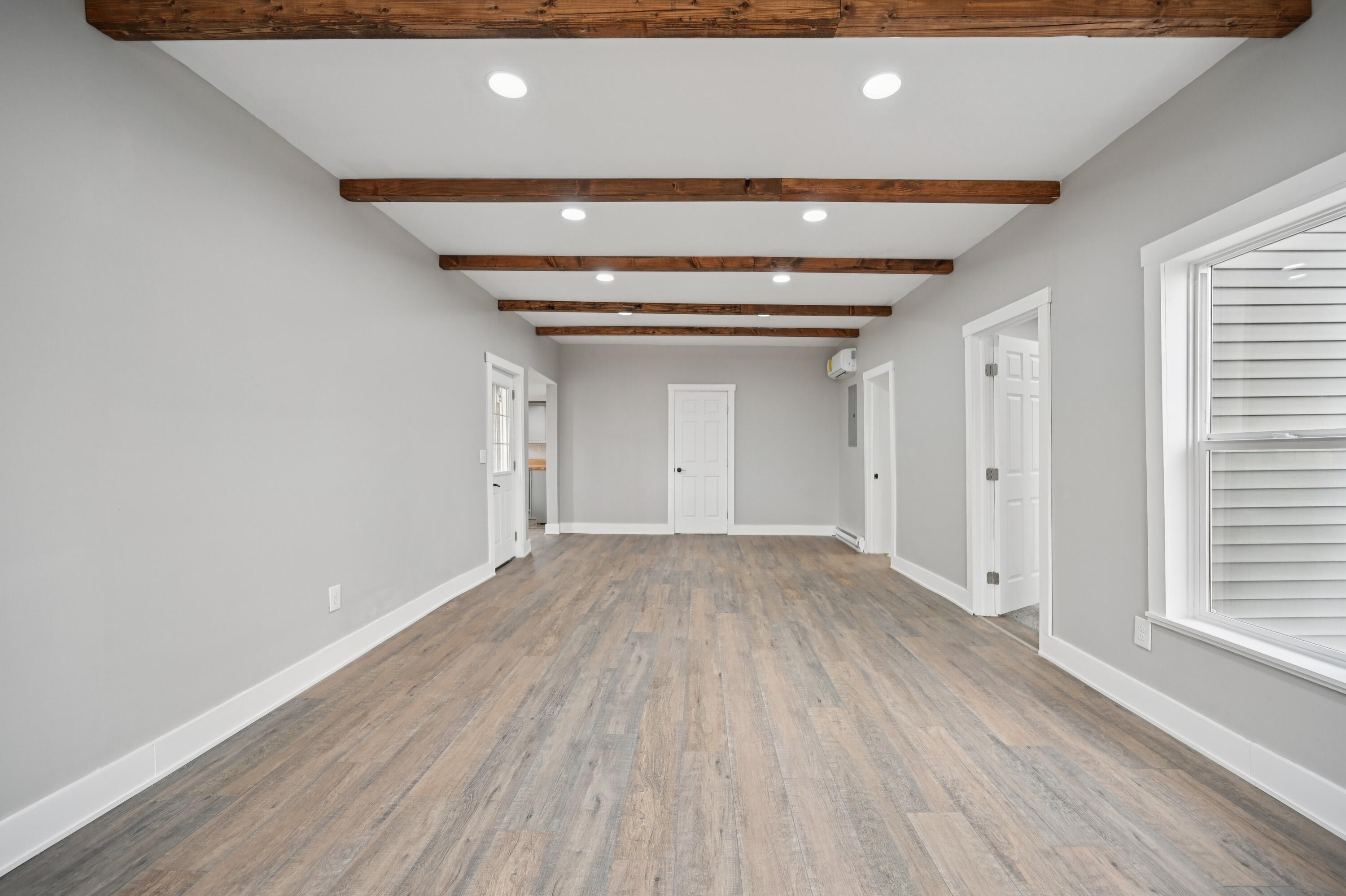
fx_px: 523
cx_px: 673
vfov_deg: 81.1
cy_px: 448
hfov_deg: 104.3
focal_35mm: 14
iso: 400
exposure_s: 1/60
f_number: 4
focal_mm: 14
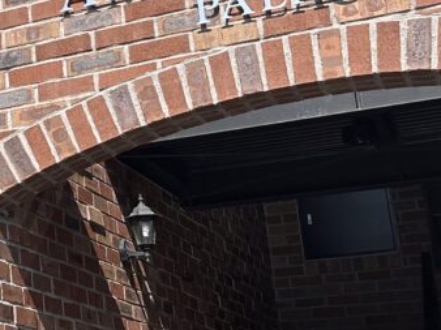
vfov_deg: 16.2
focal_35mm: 91
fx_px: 1158
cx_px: -288
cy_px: 141
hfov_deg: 18.2
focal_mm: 6.86
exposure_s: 1/5263
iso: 80
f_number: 1.78
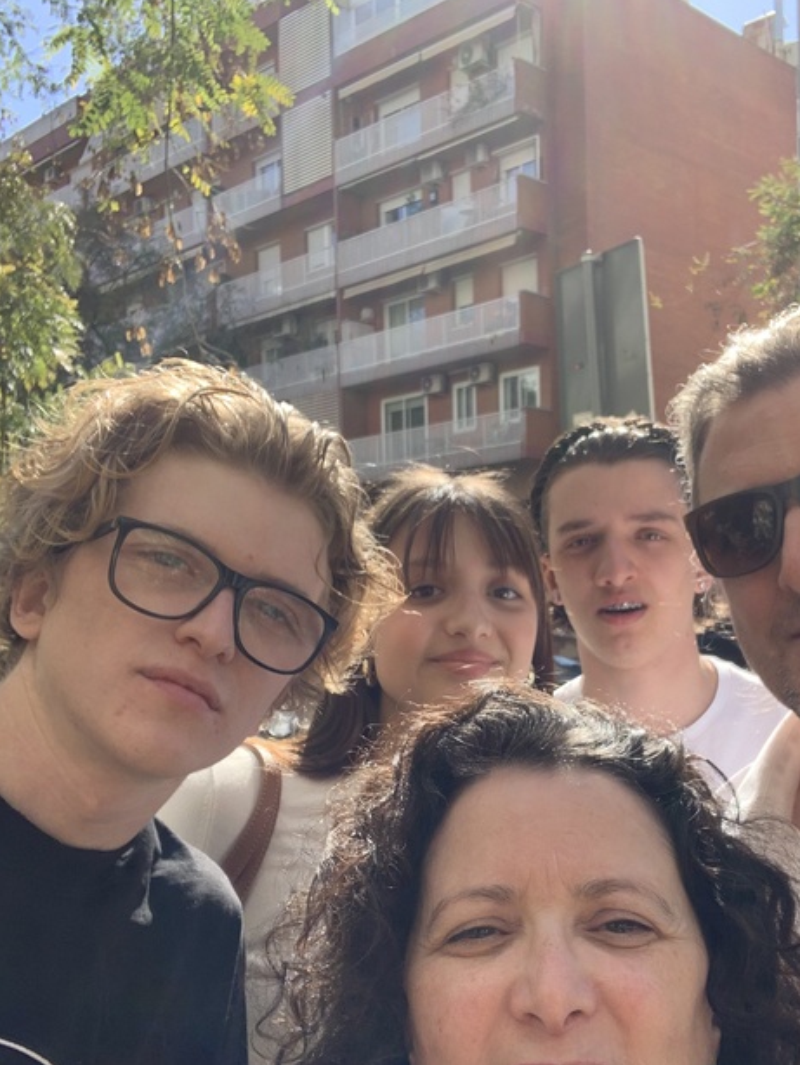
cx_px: 498
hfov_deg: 35.8
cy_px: 656
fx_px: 1232
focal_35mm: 40
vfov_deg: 46.4
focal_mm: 2.87
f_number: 2.2
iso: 16
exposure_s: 1/224
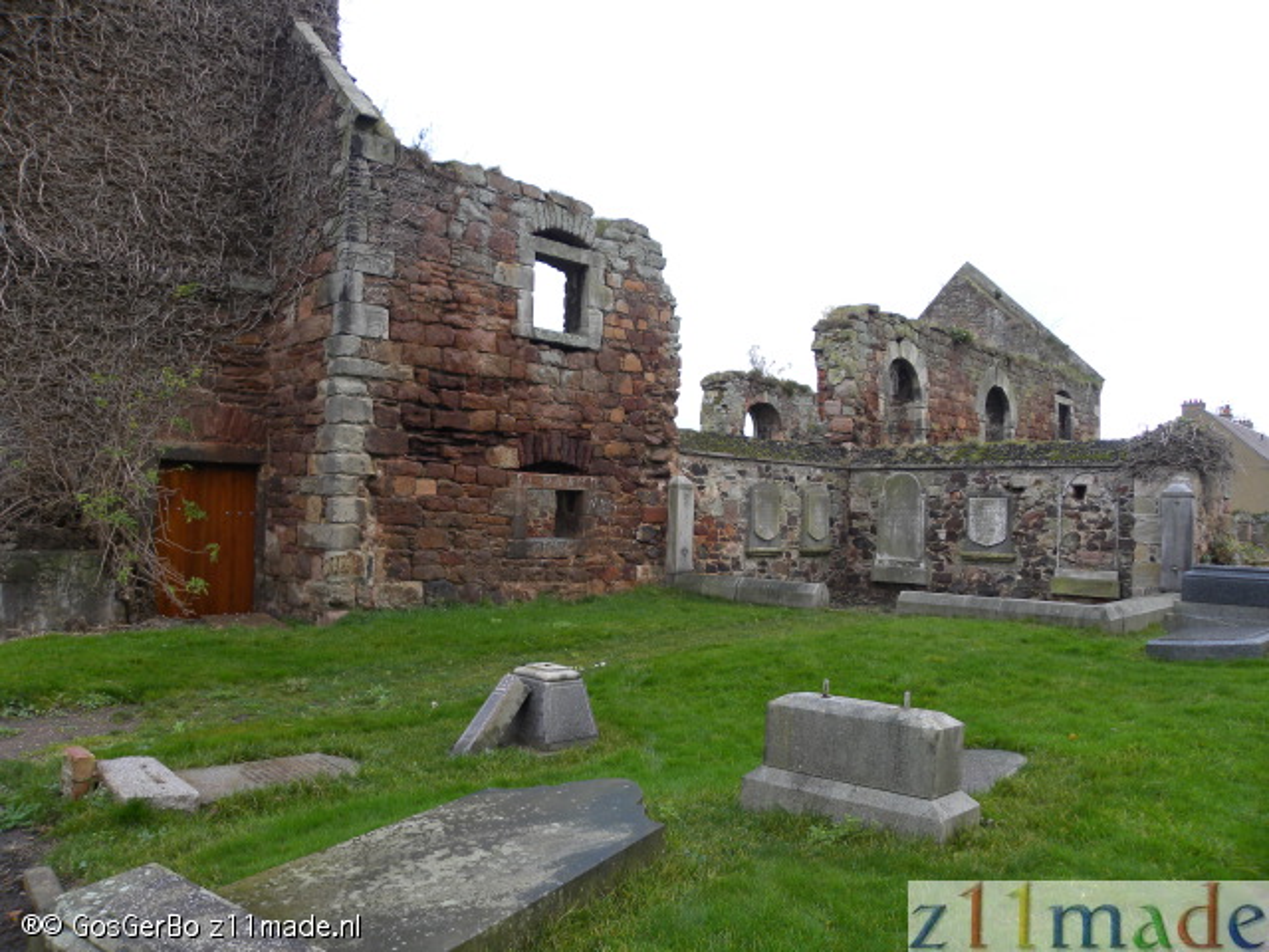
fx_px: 953
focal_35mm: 26
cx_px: 634
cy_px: 476
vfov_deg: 53.1
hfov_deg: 67.3
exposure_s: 1/67.3
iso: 64
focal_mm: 4.6
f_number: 2.8
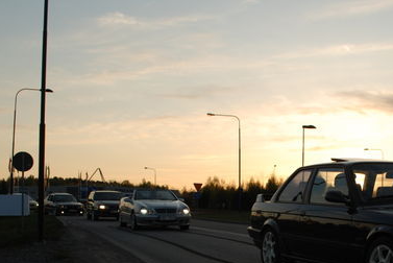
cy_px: 214
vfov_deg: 23.8
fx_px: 612
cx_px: 280
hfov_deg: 35.1
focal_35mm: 56
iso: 100
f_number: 7.1
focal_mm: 22
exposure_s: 1/200
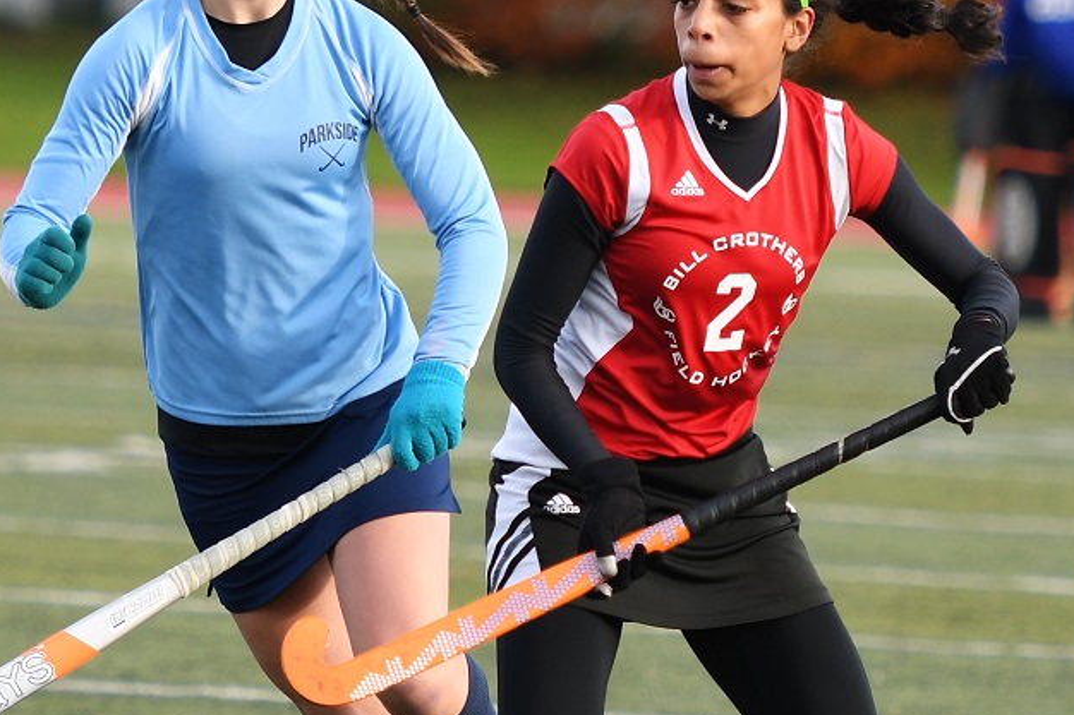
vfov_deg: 3.0
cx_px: 371
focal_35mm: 460
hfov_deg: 4.5
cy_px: 446
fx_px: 13719
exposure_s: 1/1000
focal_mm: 155
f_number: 2.8
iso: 320
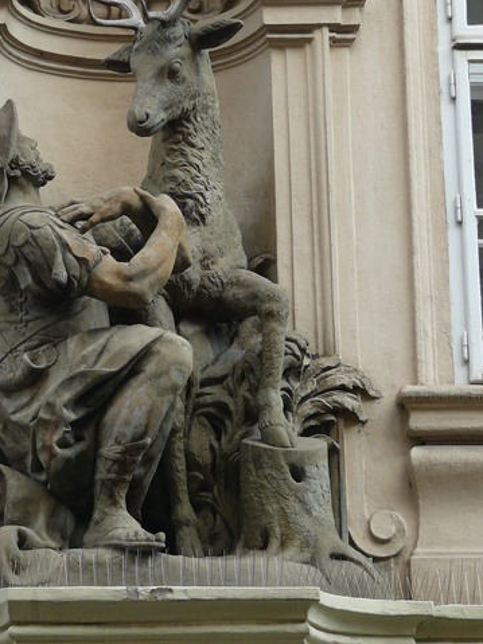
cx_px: 117
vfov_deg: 12.5
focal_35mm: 158
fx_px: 2941
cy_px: 245
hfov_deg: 9.4
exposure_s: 1/60
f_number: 3.2
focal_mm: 21.3
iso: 100
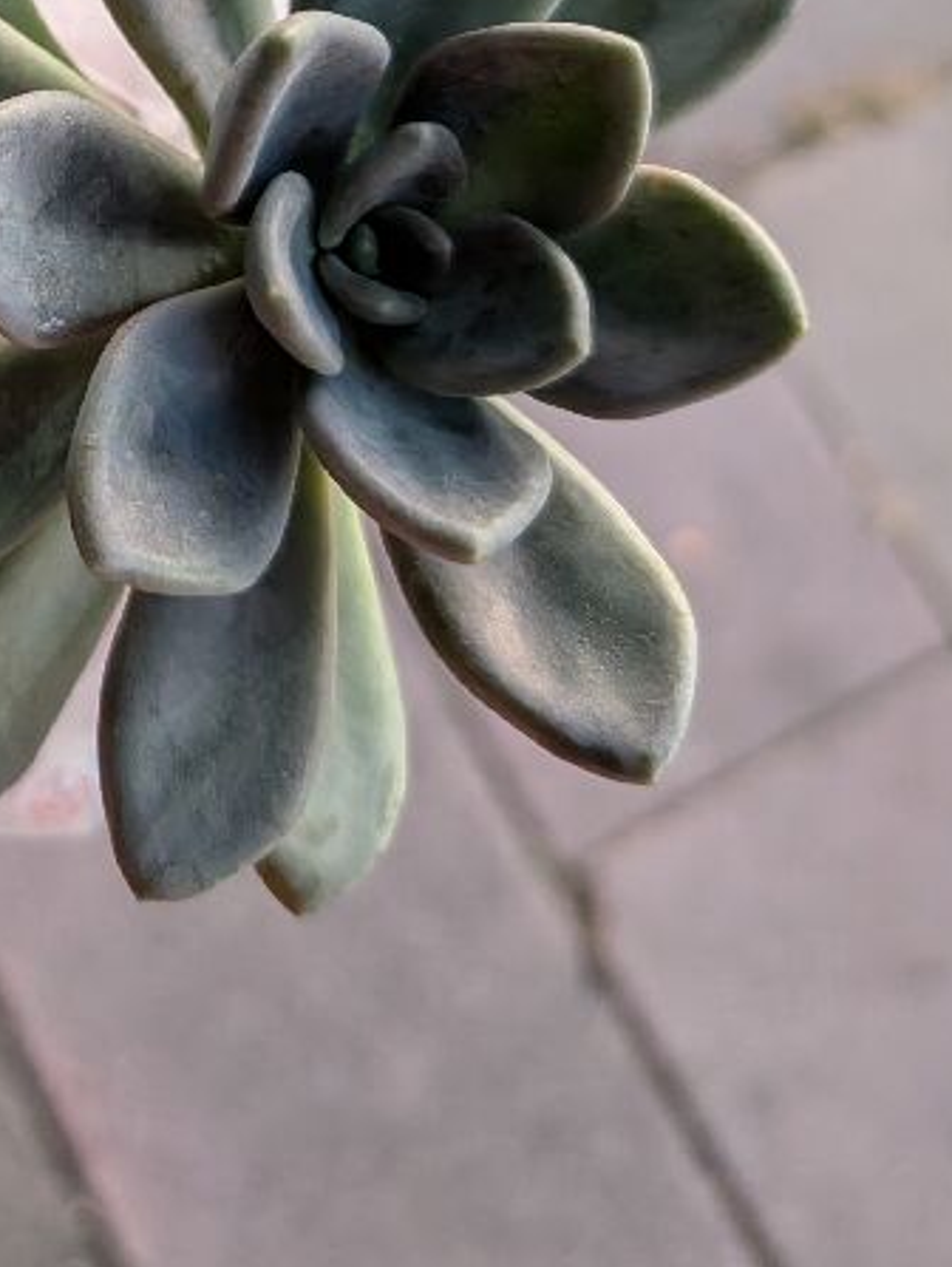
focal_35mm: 58
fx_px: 2124
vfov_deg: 31.2
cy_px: 54
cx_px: -174
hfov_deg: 23.2
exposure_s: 1/48.6
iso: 1786
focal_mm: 6.9
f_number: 1.68
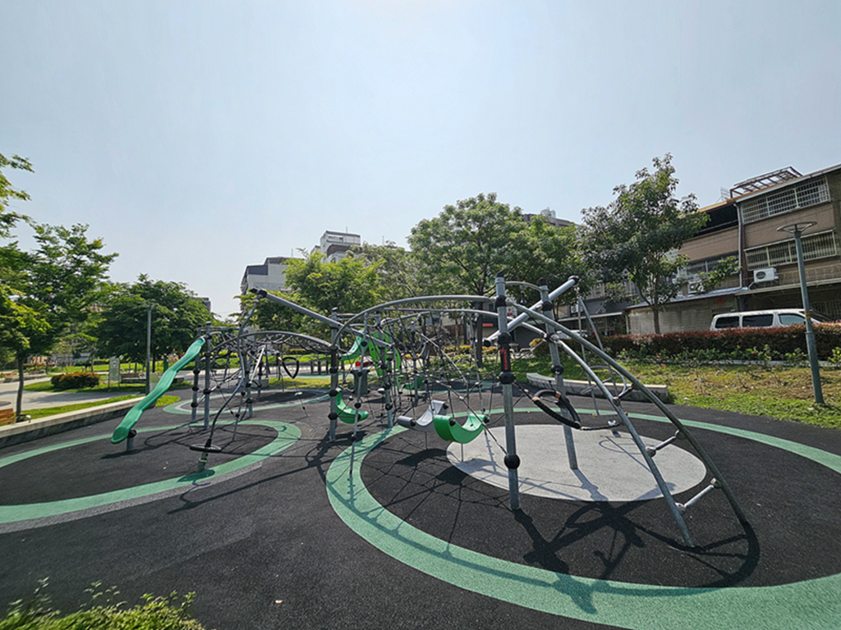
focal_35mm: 13
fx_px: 316
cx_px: 420
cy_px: 315
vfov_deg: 89.9
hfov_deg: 106.2
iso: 50
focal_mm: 2.2
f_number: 2.2
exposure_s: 1/4456
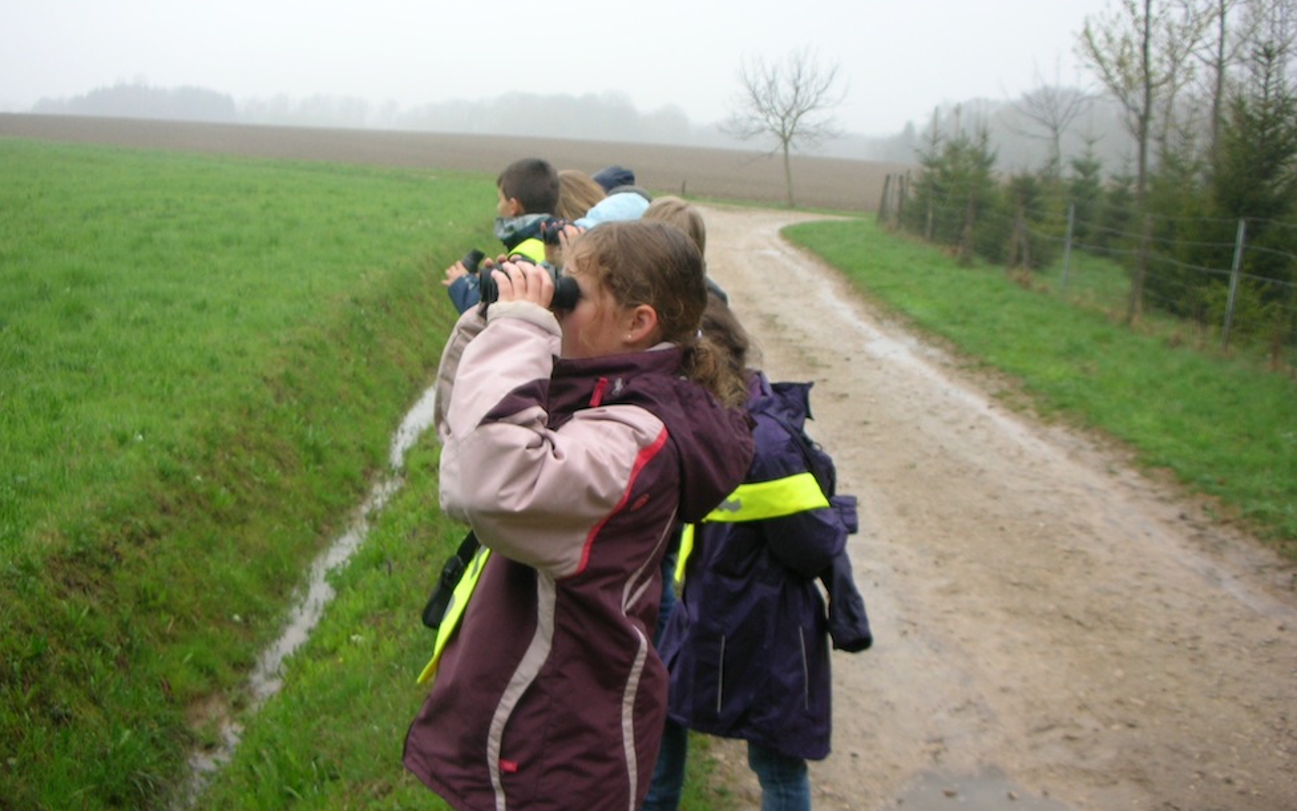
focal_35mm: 38
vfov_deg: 33.6
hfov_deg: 51.5
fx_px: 1343
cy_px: 396
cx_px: 635
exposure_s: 1/134
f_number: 3
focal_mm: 5.8
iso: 50
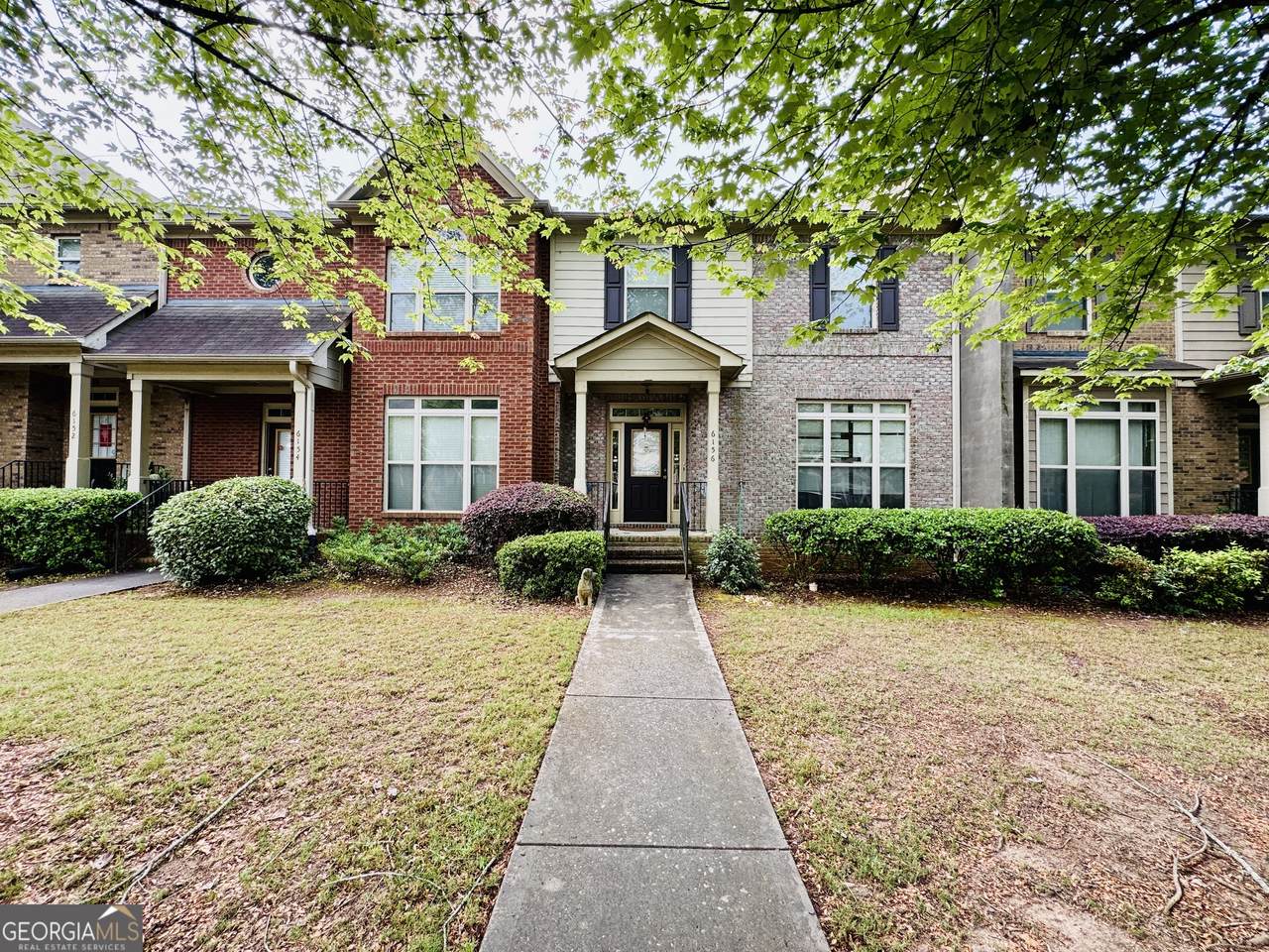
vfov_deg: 85.7
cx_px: 634
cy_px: 476
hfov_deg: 102.1
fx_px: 513
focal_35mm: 14
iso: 40
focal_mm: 2.22
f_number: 2.2
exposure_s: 1/150
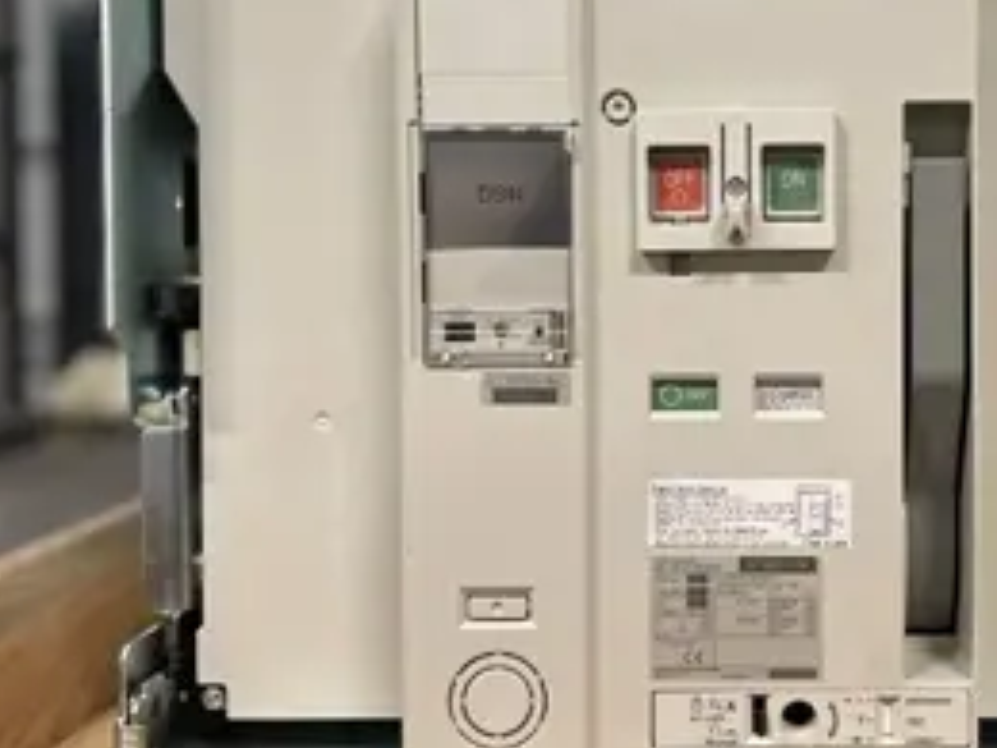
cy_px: 272
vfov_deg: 30.1
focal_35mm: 48
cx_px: 752
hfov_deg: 38.6
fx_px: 1382
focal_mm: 4.2
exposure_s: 1/50
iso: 200
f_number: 1.6
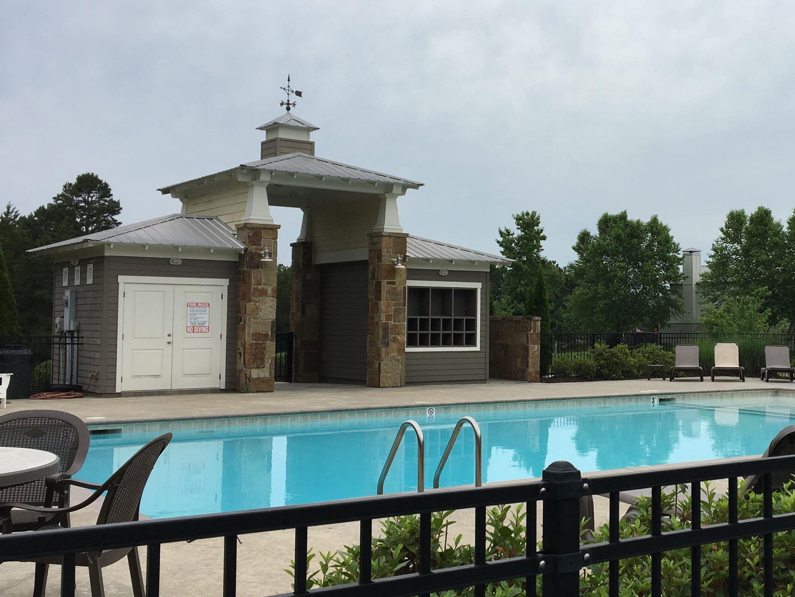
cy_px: 279
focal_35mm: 46
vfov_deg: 31.5
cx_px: 569
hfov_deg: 40.4
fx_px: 1057
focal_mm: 4.15
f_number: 2.2
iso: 25
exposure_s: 1/1261
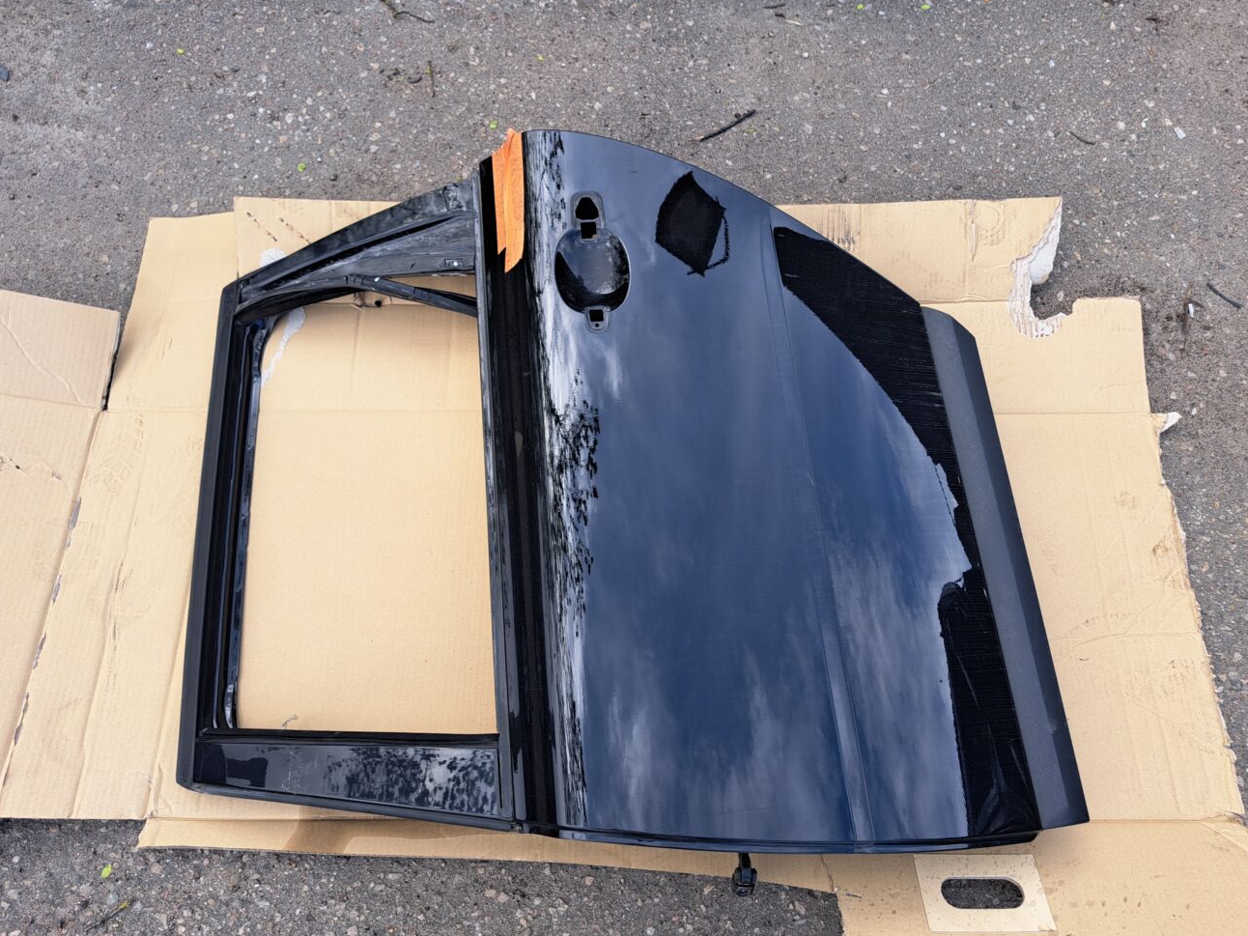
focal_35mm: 26
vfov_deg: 53.1
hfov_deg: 67.3
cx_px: 633
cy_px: 479
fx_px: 937
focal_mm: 5.23
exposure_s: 1/137
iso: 50
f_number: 1.8
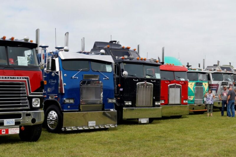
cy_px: 78
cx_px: 118
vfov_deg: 39.9
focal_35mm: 33
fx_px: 216
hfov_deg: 57.3
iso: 100
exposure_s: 1/160
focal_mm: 22
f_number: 10
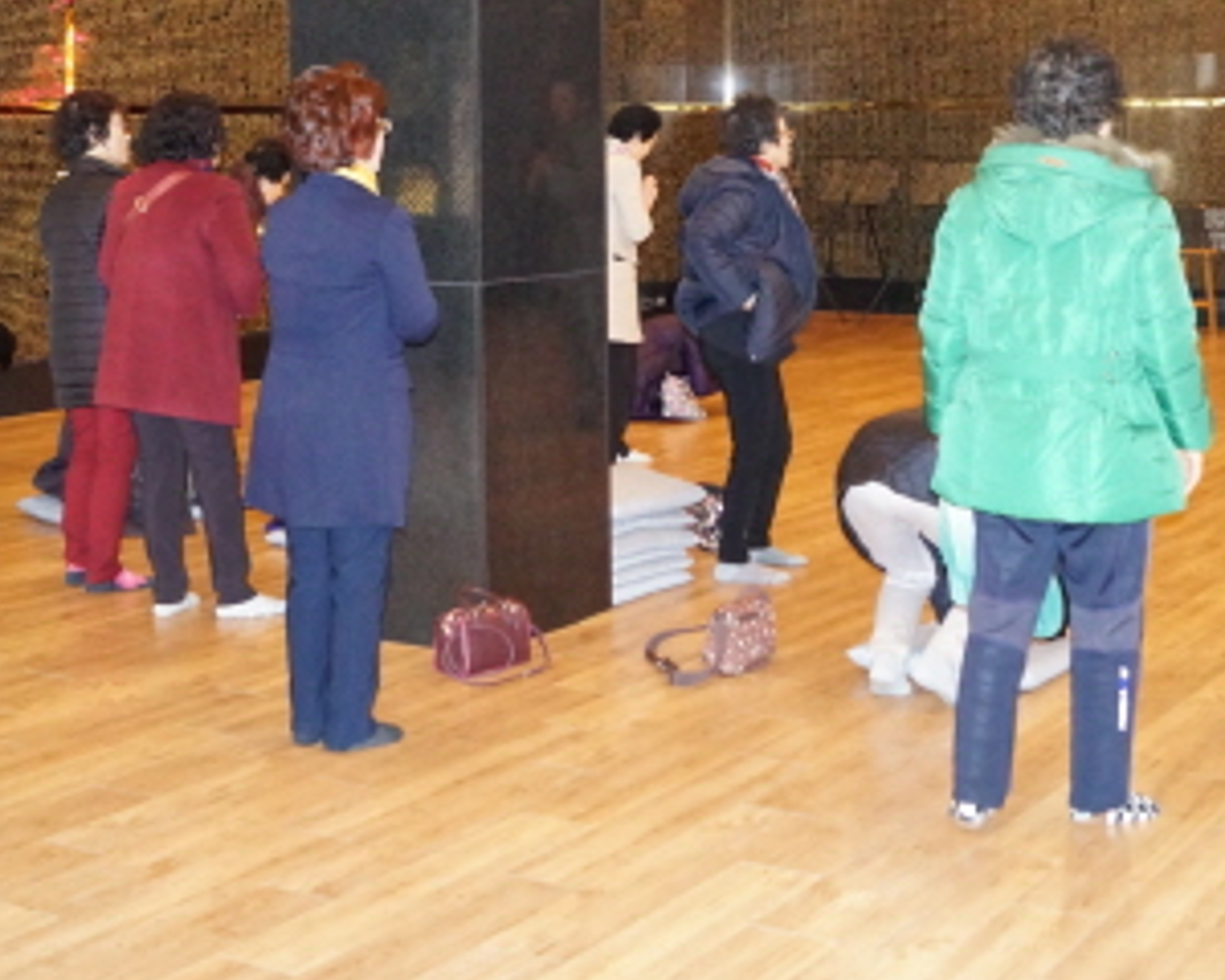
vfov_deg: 25.0
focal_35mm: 59
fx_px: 2139
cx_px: 686
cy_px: 100
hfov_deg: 31.9
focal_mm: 18
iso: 2500
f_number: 4
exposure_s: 1/60
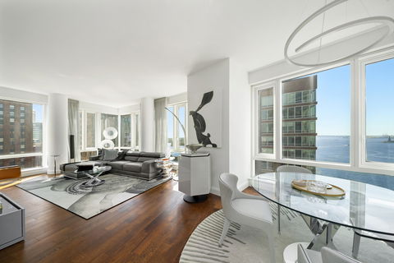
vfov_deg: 90.0
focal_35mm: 12
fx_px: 131
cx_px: 197
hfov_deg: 112.6
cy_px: 132
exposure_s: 1/40
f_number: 16
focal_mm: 12
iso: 1250
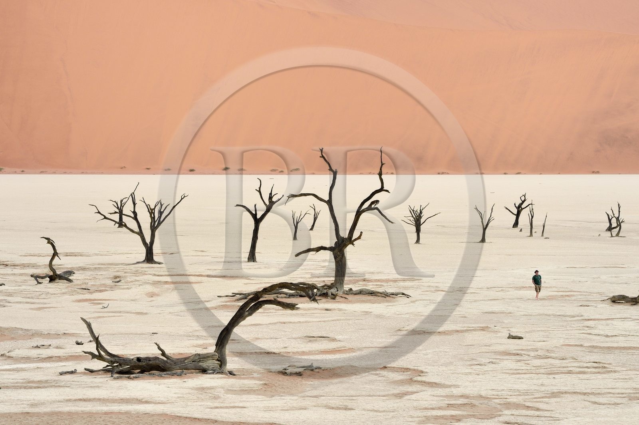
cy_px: 212
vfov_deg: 6.9
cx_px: 320
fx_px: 3547
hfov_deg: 10.3
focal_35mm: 200
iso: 400
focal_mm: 200
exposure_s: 1/250
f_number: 9
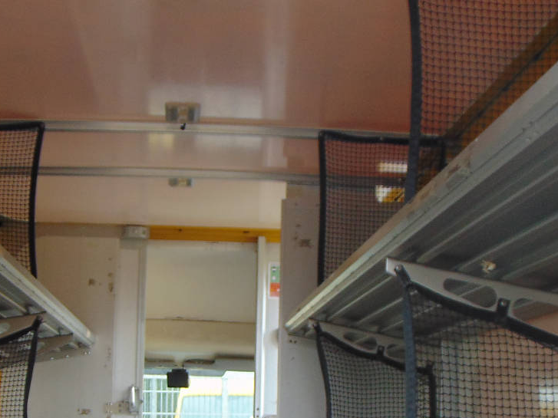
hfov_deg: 34.8
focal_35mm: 55
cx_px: 210
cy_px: 387
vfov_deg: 25.6
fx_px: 886
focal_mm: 4.5
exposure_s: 1/40
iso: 80
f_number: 3
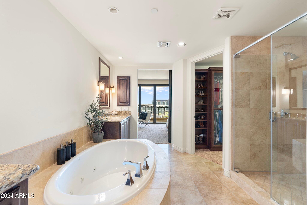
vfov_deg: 73.7
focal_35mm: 16
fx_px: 136
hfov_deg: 96.7
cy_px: 102
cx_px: 154
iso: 640
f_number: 8
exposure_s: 1/4
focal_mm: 16
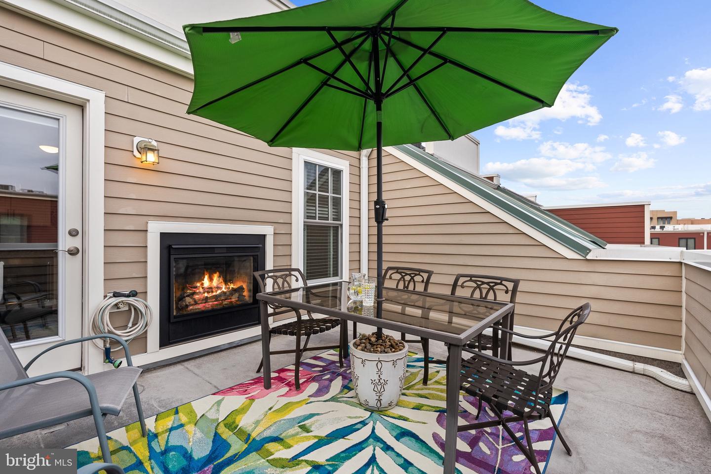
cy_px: 237
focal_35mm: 16
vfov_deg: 73.8
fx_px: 316
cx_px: 356
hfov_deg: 96.7
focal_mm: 16
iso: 200
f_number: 6.3
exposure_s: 1/100
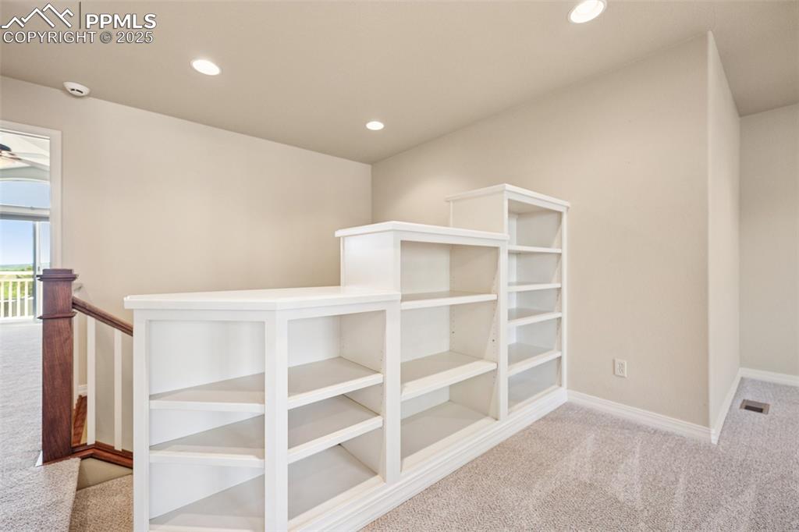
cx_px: 400
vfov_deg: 77.3
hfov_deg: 100.4
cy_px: 266
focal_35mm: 15
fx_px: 333
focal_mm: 15
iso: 400
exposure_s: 1/30
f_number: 2.8
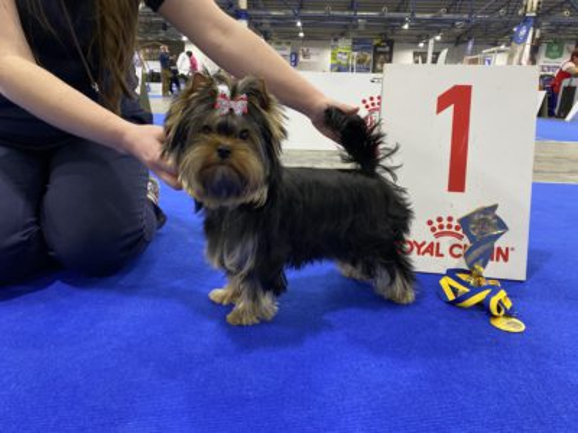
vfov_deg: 53.1
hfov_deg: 67.3
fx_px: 434
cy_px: 216
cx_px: 289
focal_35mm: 26
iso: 250
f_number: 1.8
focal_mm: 4.25
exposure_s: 1/50
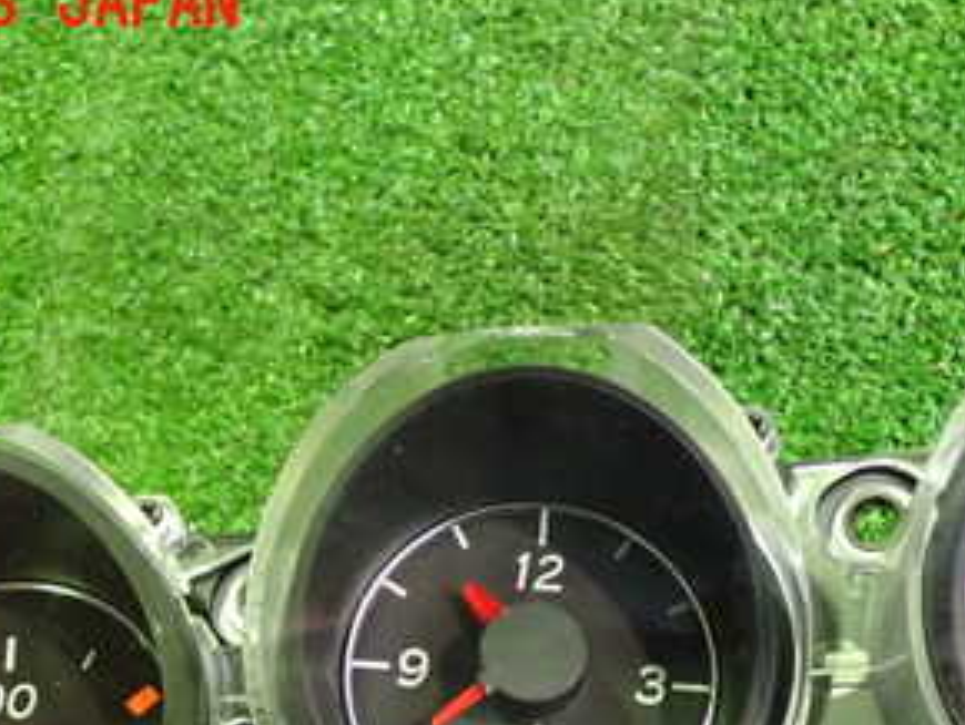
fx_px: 1730
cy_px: 712
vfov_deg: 22.8
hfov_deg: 31.0
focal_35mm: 62
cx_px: 632
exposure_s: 1/30
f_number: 2.3
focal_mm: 5.4
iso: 800
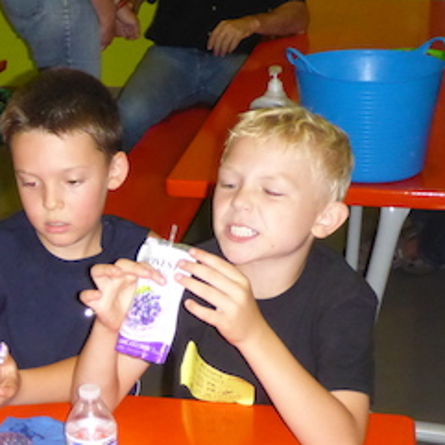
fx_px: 1280
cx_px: -21
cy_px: 185
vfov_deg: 19.7
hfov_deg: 19.1
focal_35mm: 88
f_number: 4.3
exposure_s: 1/125
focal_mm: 7.8
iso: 1000
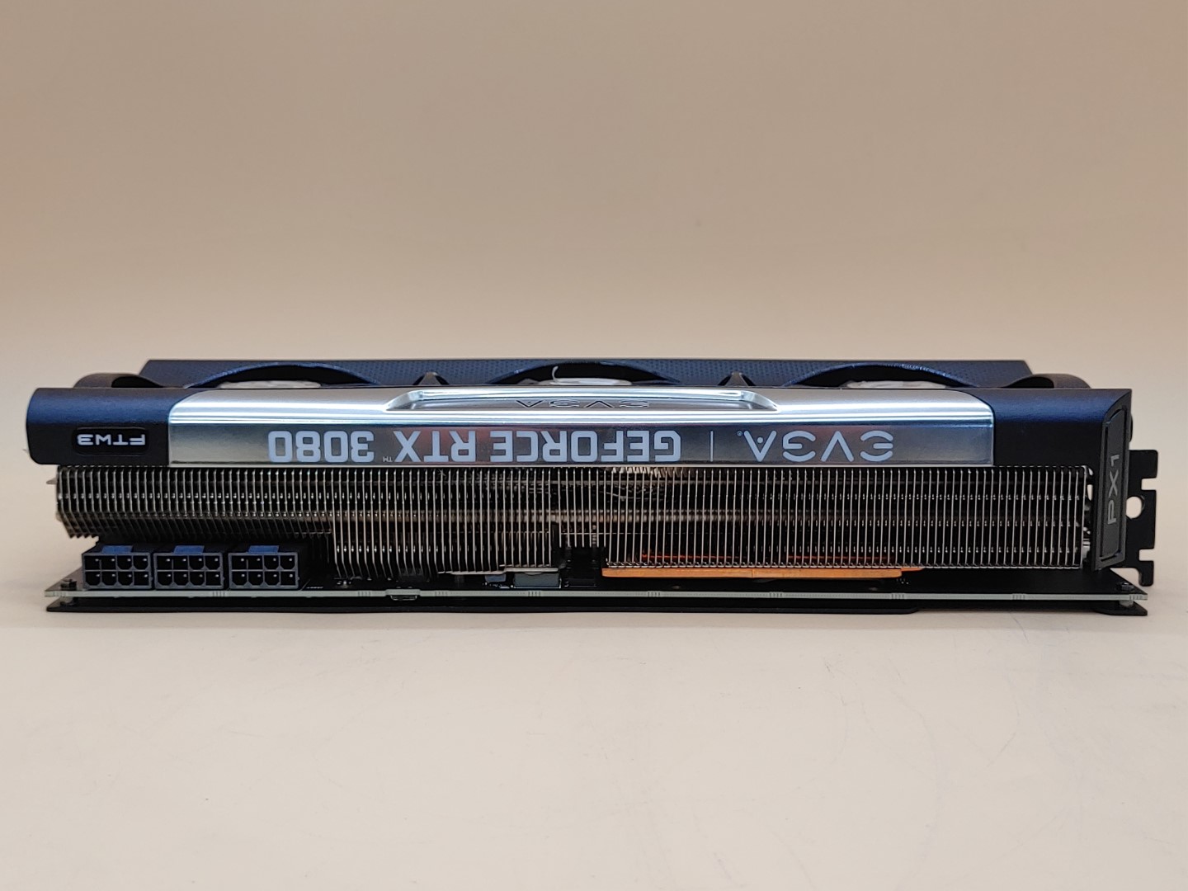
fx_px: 1338
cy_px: 446
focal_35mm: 39
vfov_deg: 36.8
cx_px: 594
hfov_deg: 47.9
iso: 50
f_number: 1.8
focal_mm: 4.36
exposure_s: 1/89
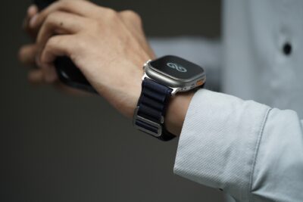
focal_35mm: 90
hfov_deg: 22.6
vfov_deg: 15.2
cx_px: 152
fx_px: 758
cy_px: 101
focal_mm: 90
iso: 1000
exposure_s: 1/90
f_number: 2.8
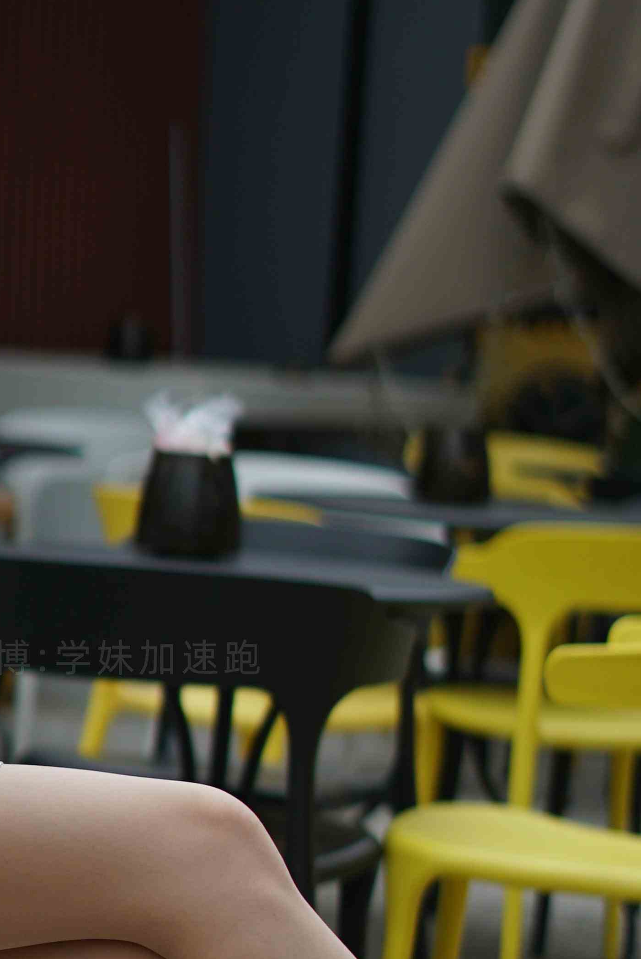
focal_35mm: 101
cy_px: 930
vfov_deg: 19.7
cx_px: 253
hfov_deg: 13.6
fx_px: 2694
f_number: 1.8
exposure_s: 1/6400
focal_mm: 50
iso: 200
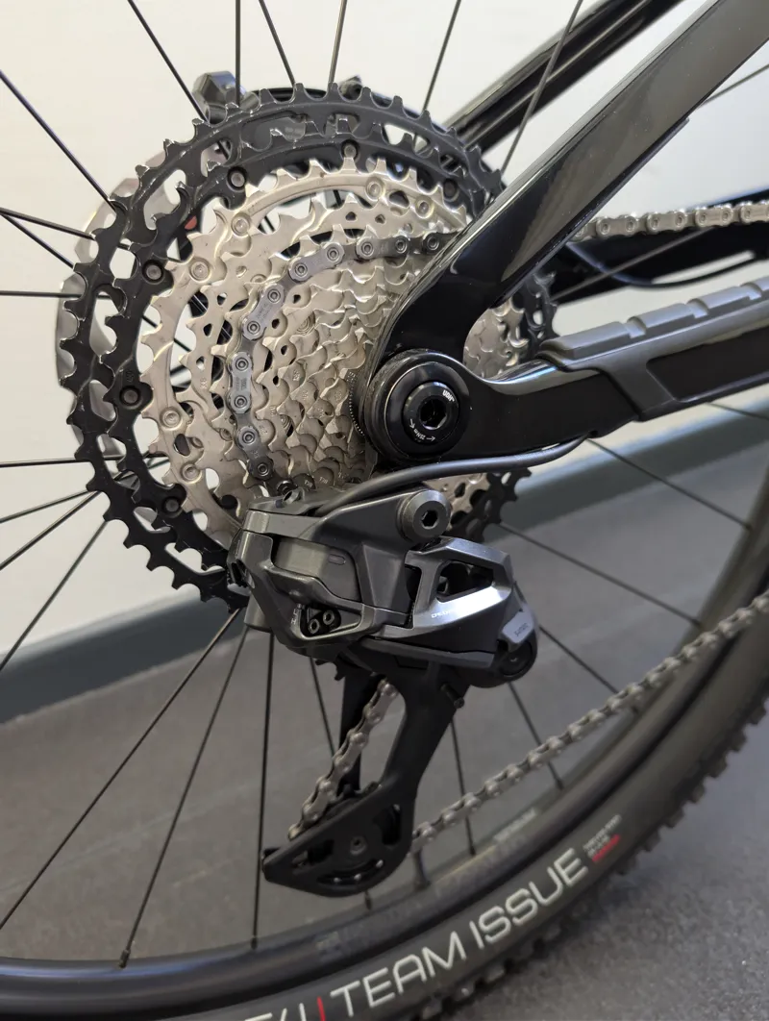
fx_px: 709
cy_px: 510
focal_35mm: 24
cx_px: 384
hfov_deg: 57.0
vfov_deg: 71.5
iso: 310
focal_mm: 6.9
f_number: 1.68
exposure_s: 1/50
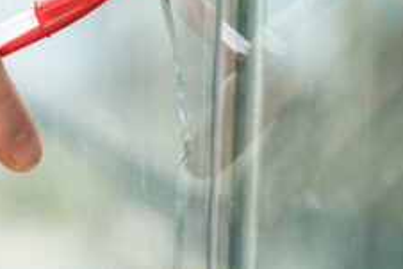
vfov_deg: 4.0
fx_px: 3808
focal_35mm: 340
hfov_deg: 6.0
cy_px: 76
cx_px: -127
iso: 100
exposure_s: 1/1600
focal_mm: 75
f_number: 2.8
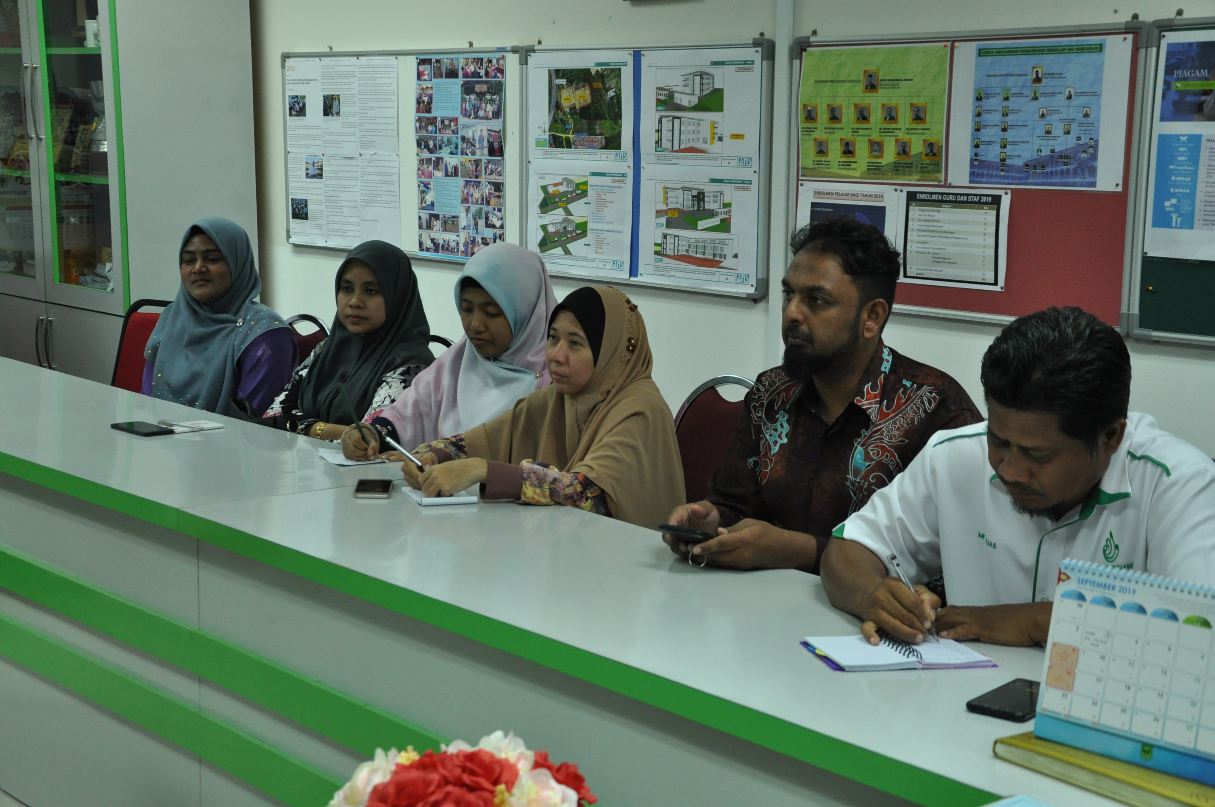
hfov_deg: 35.1
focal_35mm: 57
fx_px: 1921
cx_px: 608
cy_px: 404
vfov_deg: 23.7
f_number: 4.5
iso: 1000
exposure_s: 1/80
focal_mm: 38
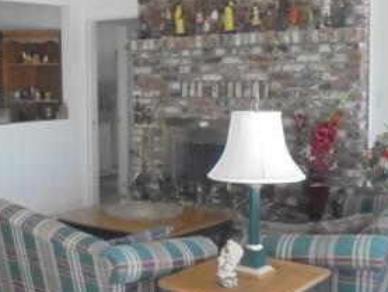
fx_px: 673
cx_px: 92
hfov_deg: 31.5
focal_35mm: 60
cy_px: 153
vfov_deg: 24.4
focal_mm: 4.6
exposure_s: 1/125
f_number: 3.5
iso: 640
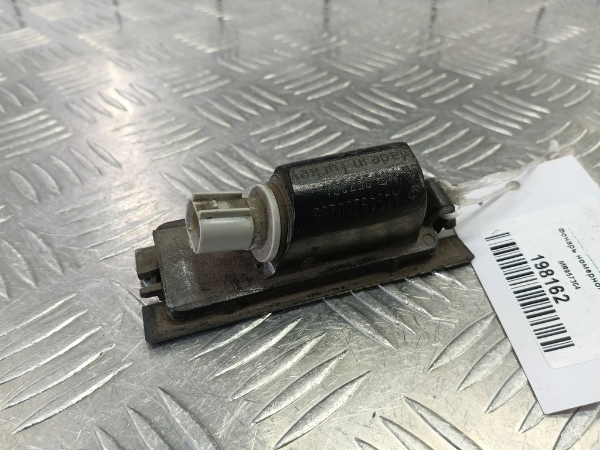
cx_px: 300
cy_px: 225
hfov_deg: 73.9
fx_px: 399
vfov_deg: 58.9
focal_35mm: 23
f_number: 1.6
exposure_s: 1/50
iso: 142
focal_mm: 4.11
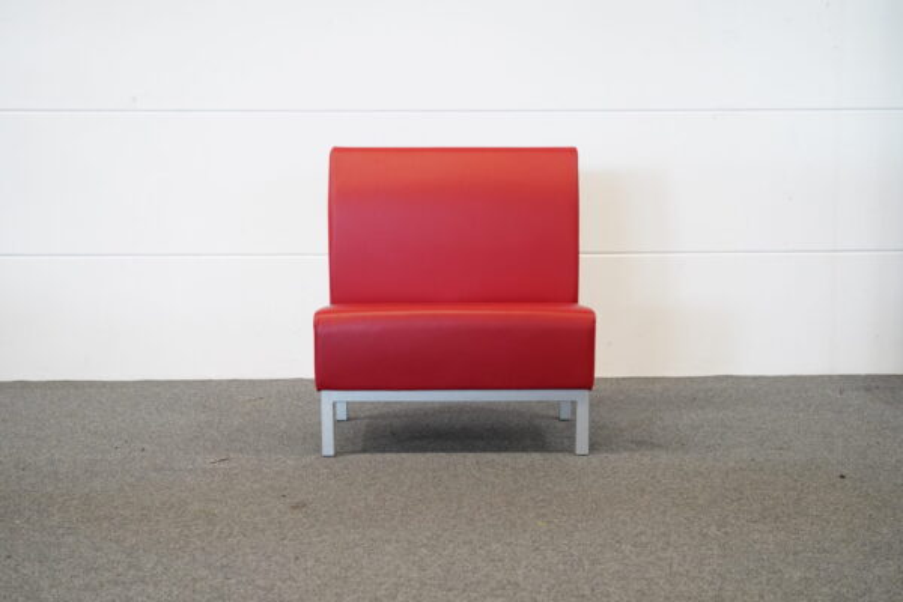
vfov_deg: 29.2
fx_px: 1154
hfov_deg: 42.7
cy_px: 301
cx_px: 452
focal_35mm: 46
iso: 5000
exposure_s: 1/200
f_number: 4.5
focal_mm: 46
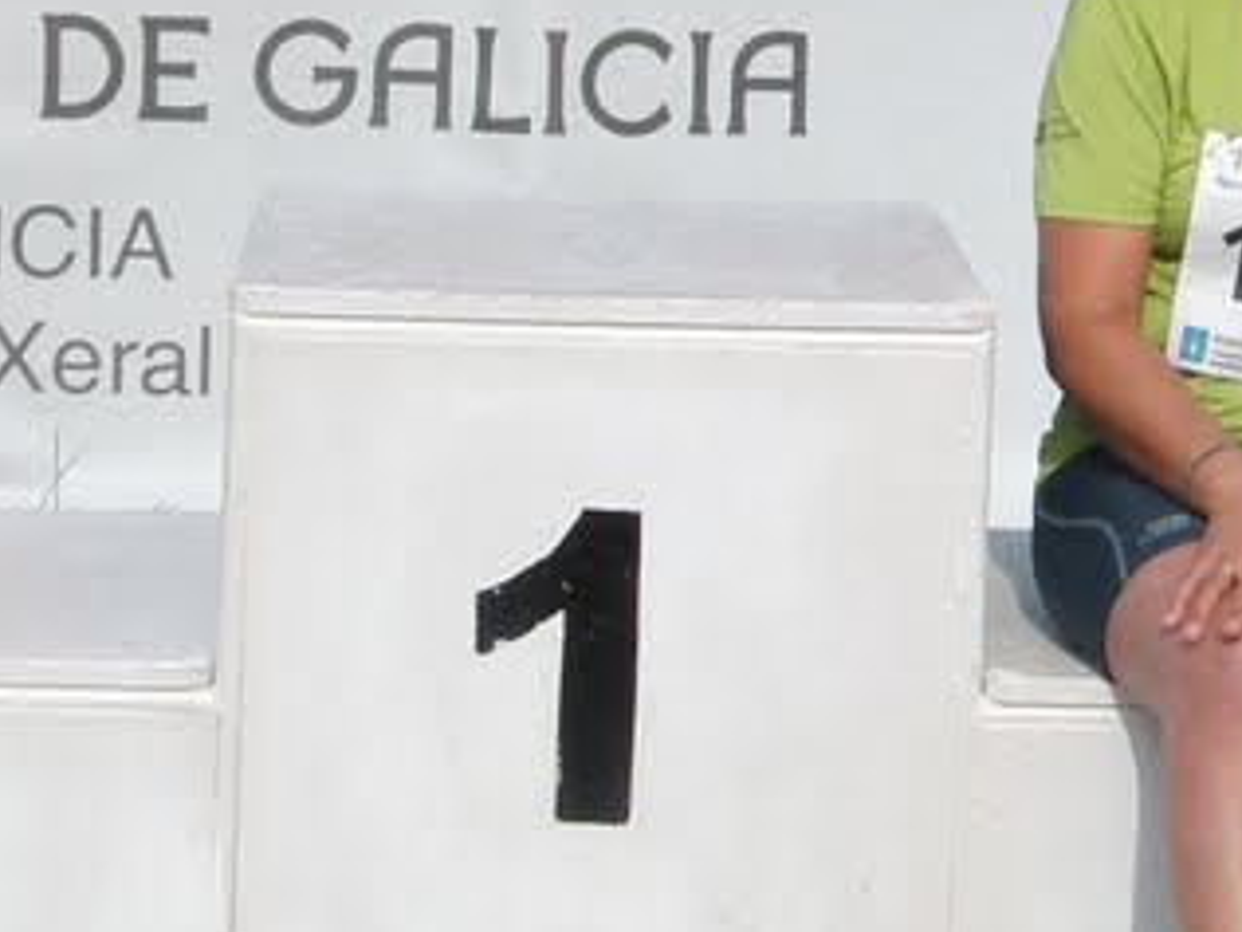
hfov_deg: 12.2
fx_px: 5705
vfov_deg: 9.3
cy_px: 138
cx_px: 1348
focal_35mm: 159
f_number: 5.9
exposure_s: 1/500
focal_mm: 8.7
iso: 100
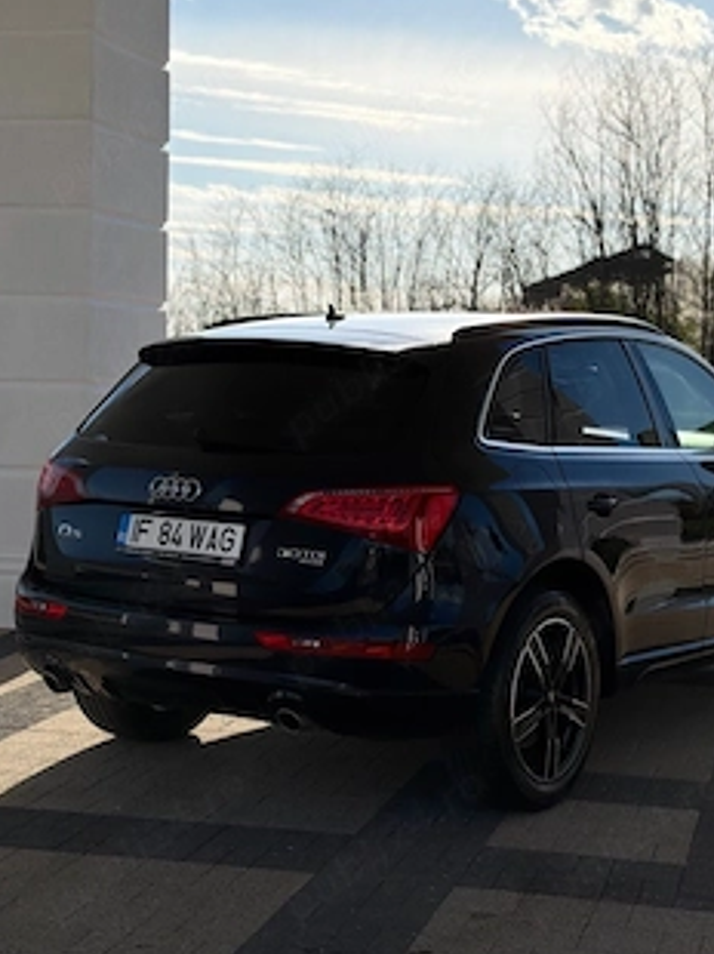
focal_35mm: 62
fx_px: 1707
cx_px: 446
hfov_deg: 23.6
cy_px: 403
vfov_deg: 31.2
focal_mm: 6.76
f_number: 1.78
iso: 64
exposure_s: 1/11364
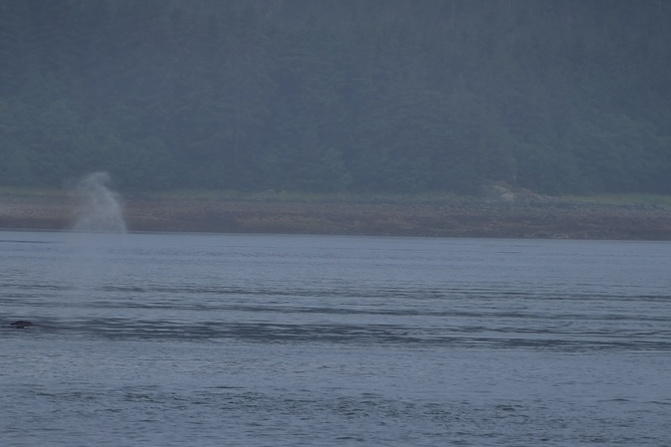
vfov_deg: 2.4
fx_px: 10621
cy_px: 357
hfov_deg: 3.6
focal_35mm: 570
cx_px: 304
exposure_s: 1/640
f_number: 6.3
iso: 100
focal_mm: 300
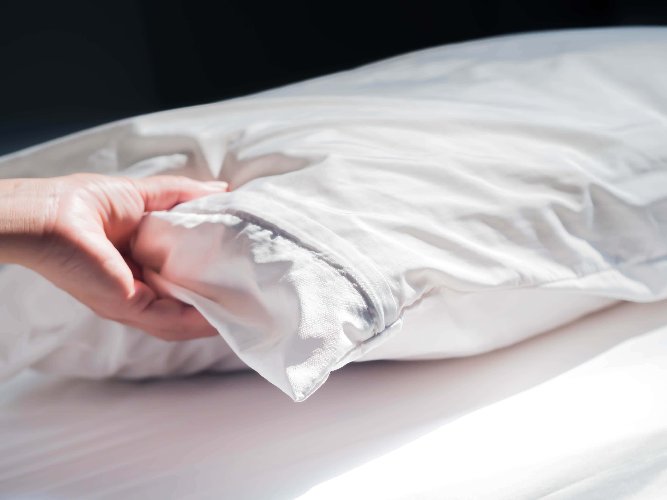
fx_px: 2312
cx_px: 334
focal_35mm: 120
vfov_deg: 12.3
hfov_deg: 16.4
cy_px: 250
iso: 200
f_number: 2.8
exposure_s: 1/4000
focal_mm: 60
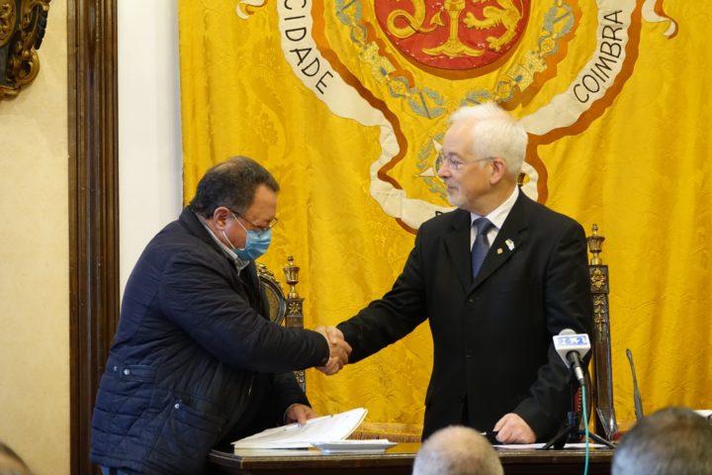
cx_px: 356
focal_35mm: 177
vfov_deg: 7.8
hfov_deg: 11.6
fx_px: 3500
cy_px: 238
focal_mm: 64.84
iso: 1600
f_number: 4
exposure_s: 1/80
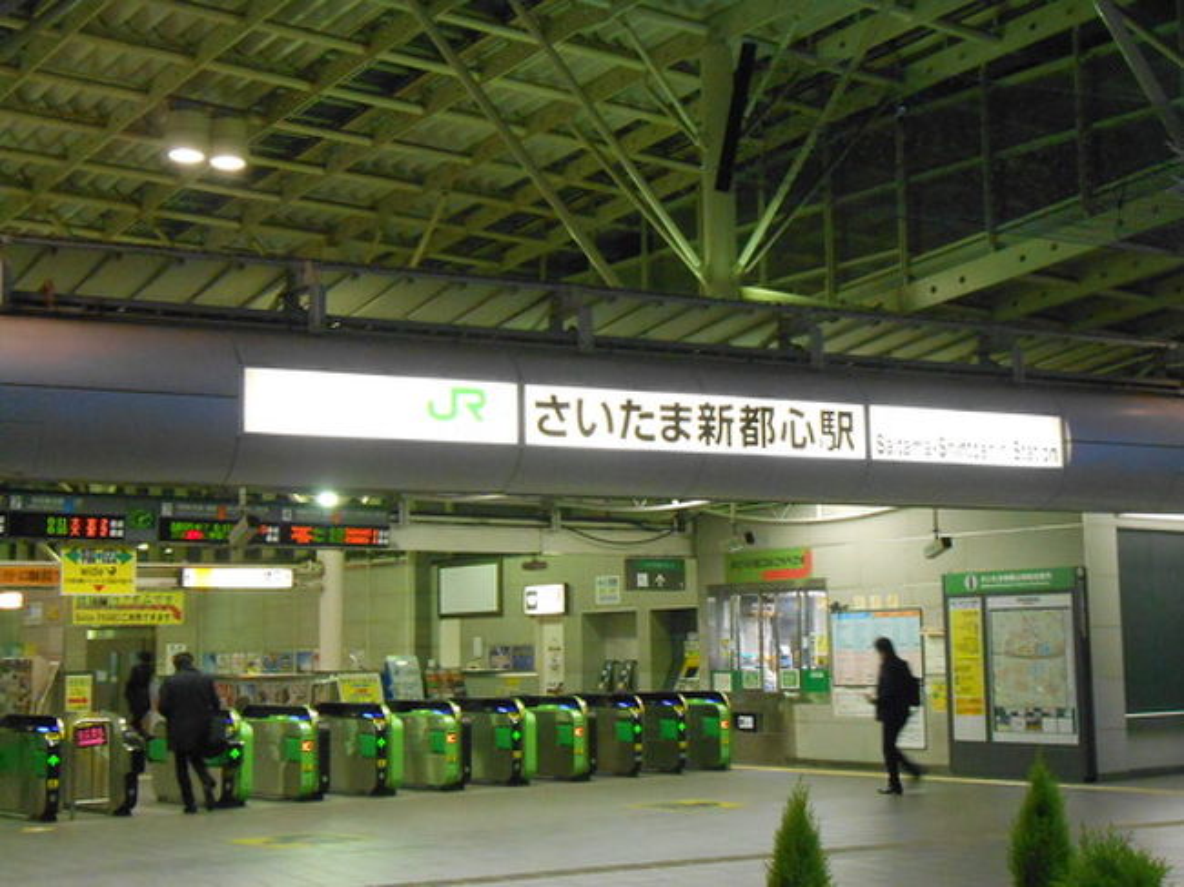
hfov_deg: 38.9
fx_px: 1675
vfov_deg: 29.7
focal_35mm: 49
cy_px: 444
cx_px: 592
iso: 800
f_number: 4.8
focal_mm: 8.8
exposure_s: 1/25
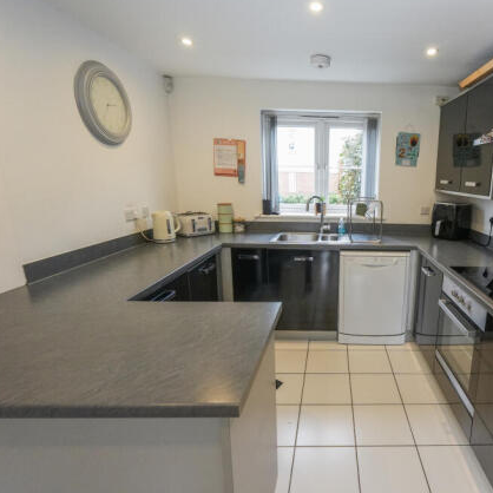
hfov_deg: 71.7
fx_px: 322
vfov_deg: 74.8
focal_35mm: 20
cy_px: 251
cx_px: 344
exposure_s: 1/160
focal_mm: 10
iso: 2000
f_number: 4
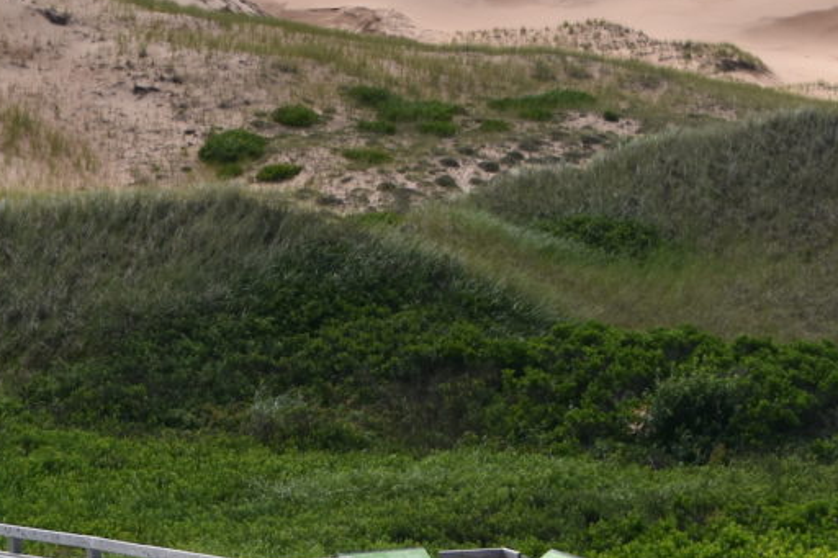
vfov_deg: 9.4
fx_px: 3351
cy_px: -36
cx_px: -101
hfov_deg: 13.9
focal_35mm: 144
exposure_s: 1/500
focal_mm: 32
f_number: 8
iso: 160
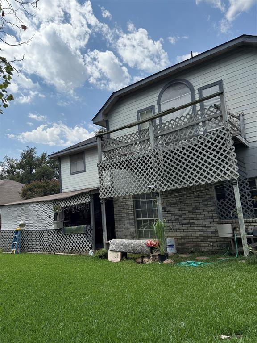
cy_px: 172
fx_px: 238
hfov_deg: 56.8
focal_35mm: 24
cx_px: 128
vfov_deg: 71.6
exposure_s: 1/6173
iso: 100
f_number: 1.78
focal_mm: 6.76
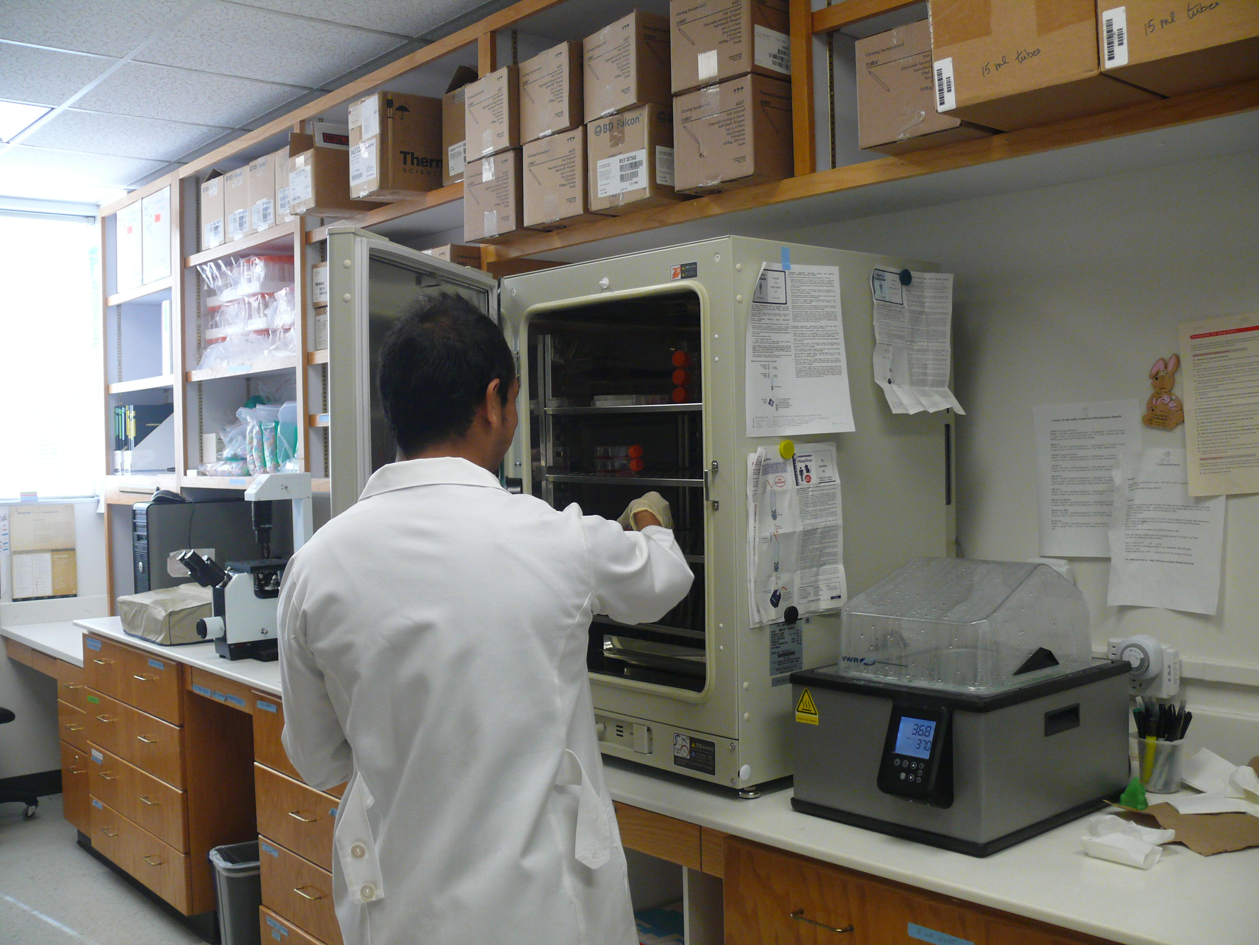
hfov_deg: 52.6
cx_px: 630
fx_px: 1273
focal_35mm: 35
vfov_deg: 40.7
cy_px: 472
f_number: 2.8
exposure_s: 1/50
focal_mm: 7.4
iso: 200
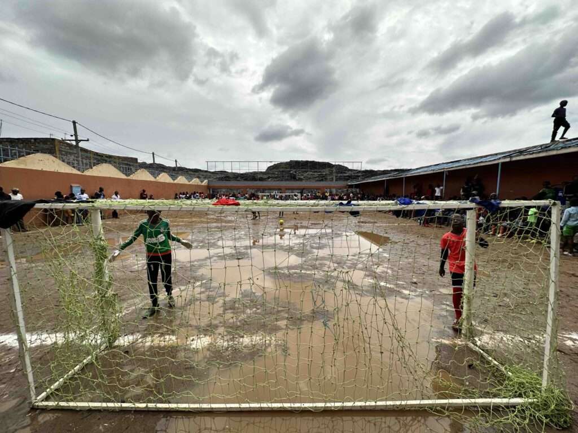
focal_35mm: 14
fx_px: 234
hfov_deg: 102.1
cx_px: 289
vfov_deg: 85.7
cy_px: 216
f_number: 2.2
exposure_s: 1/2681
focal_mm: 2.22
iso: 50
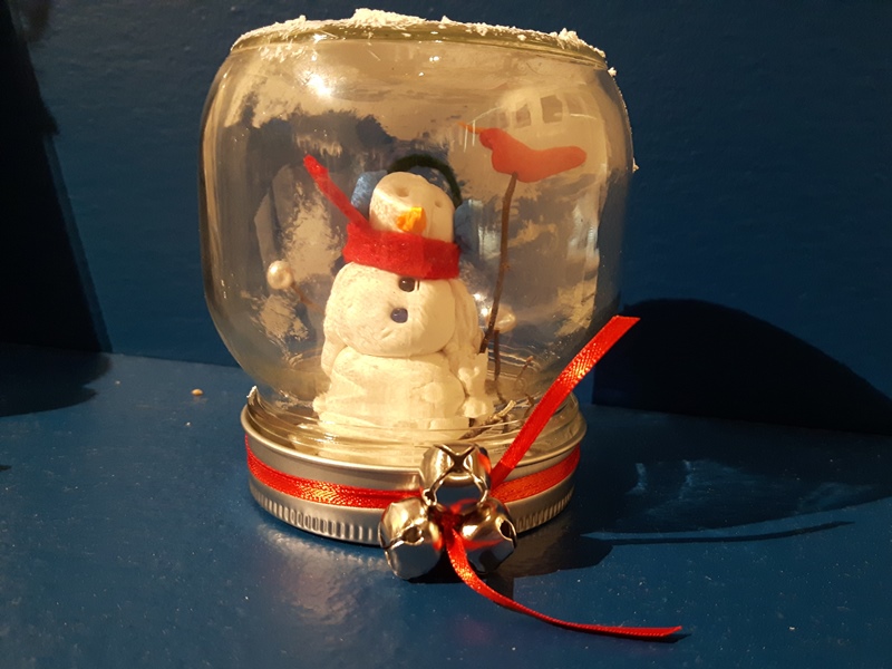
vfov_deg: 45.4
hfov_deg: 58.4
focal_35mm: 31
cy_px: 334
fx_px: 799
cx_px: 446
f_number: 1.9
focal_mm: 3.7
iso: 250
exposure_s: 1/17
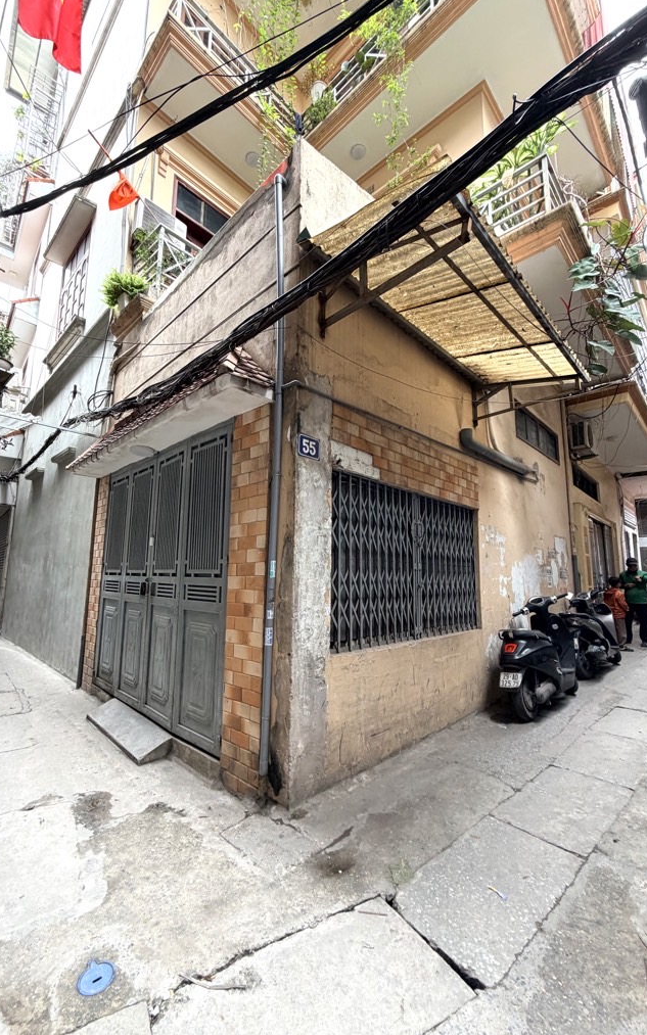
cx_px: 301
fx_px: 423
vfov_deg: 101.5
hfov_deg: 74.7
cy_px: 521
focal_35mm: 15
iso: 100
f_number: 2.2
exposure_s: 1/121
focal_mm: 2.22
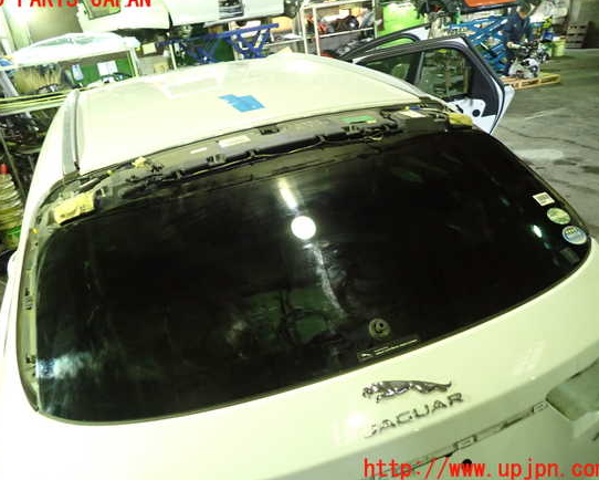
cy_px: 234
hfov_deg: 64.0
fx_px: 479
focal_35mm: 27
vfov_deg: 53.2
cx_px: 282
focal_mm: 4.5
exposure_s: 1/30
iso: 640
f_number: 2
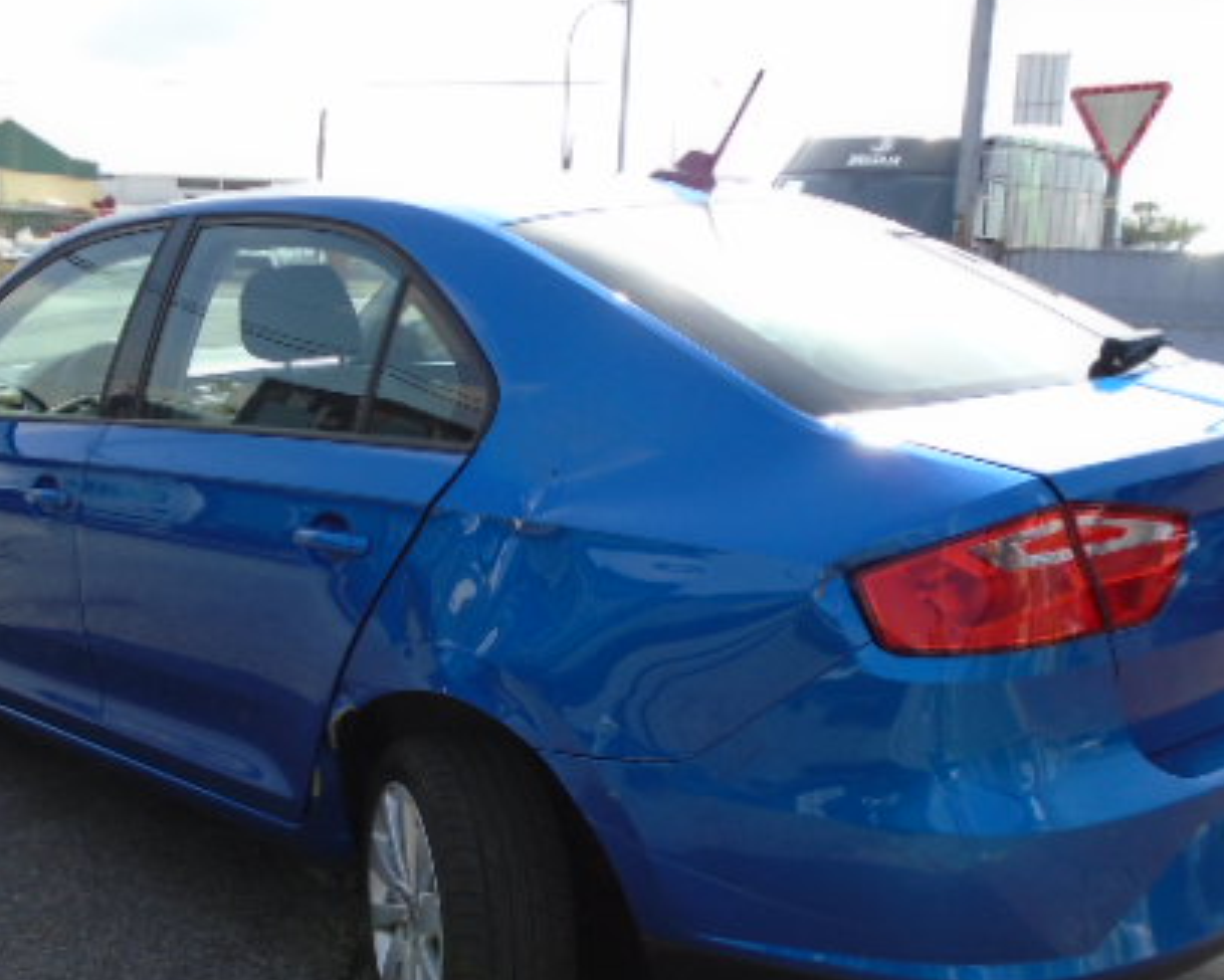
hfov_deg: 45.7
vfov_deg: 37.1
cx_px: 525
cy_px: 627
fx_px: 1449
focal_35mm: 40
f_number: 3.2
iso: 100
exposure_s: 1/640
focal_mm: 4.6
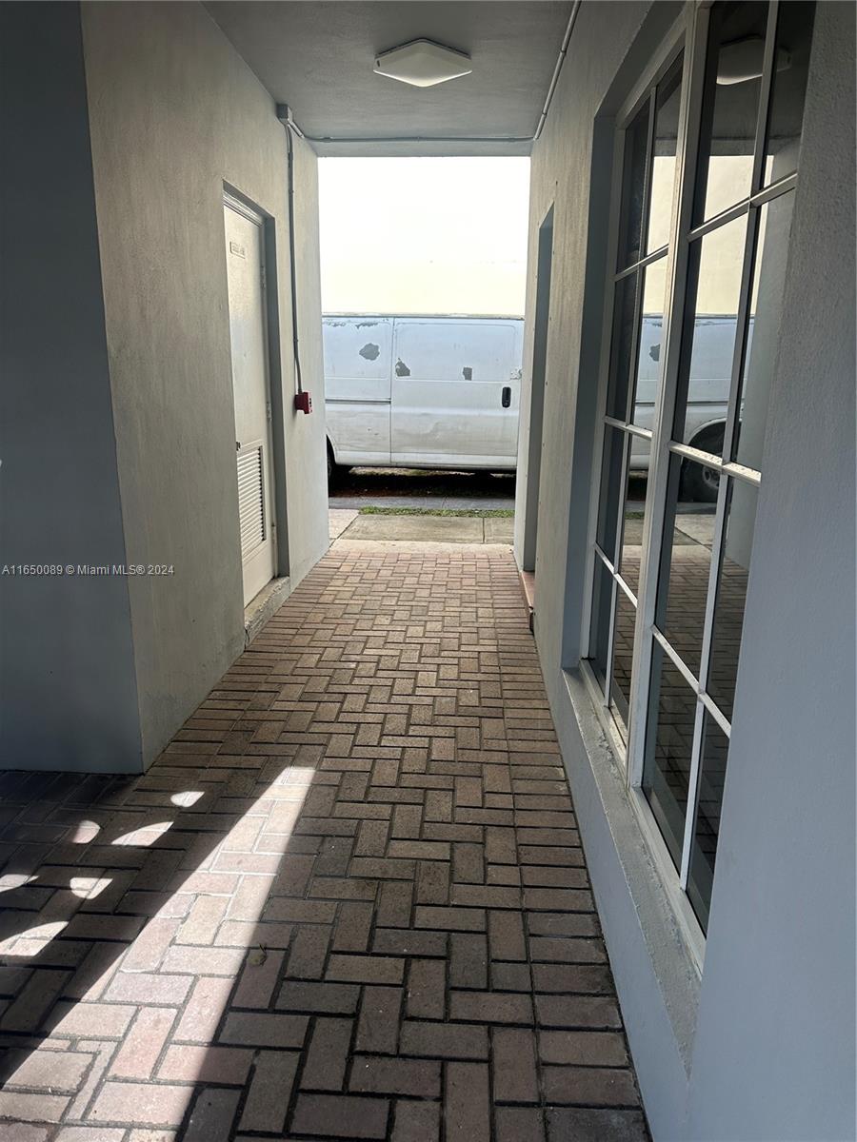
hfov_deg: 56.8
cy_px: 571
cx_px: 428
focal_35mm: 24
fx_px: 792
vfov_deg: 71.6
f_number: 1.78
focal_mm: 6.86
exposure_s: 1/829
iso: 80
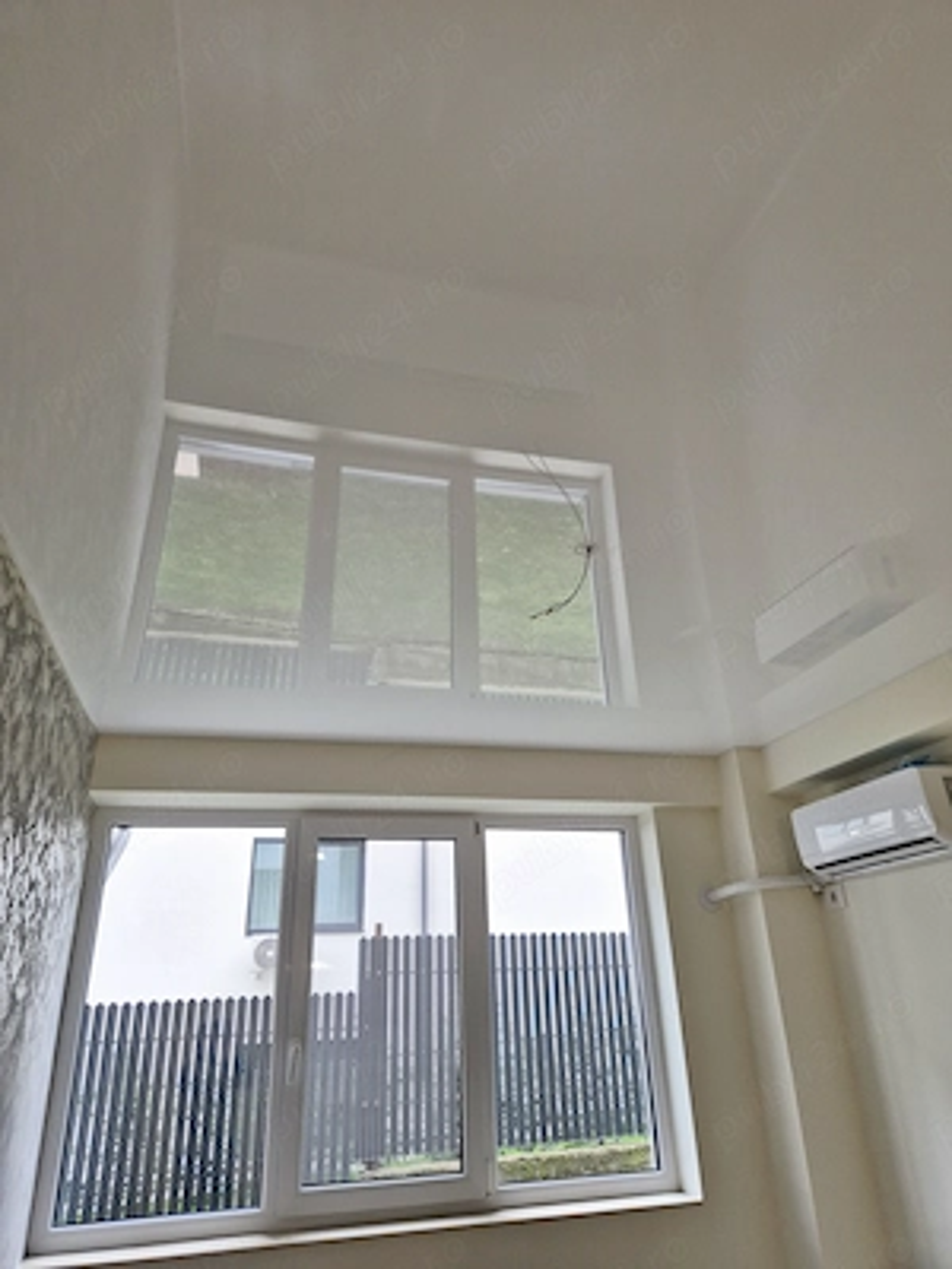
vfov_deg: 73.9
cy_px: 634
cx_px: 476
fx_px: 843
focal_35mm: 23
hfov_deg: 58.9
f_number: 1.8
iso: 64
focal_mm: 5.4
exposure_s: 1/100
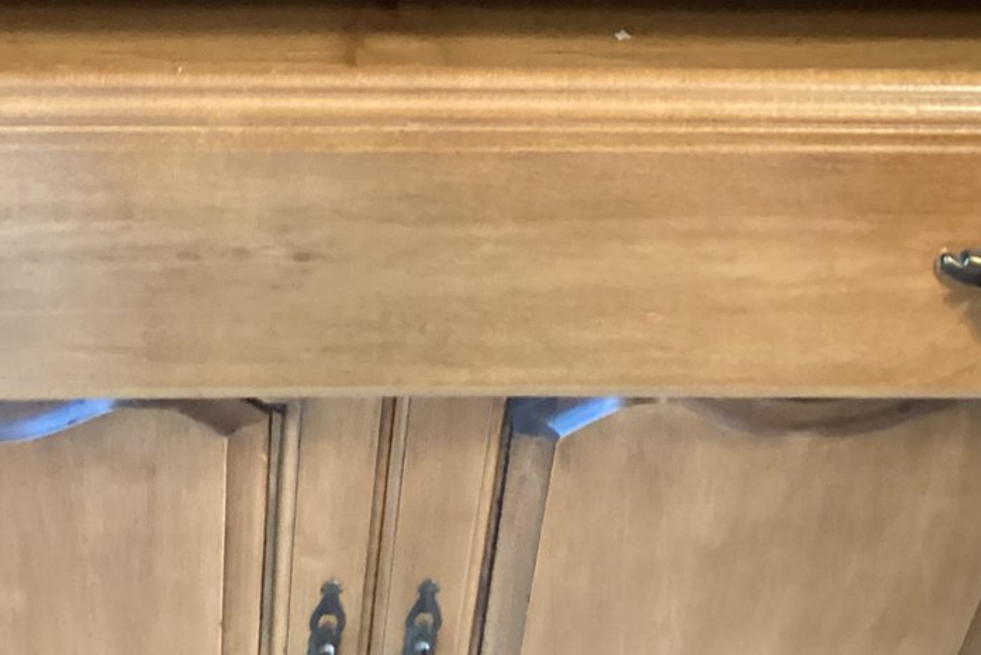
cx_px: 330
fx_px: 1908
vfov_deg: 19.0
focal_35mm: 70
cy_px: 35
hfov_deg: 28.7
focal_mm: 3.3
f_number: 2.4
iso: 640
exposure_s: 1/24
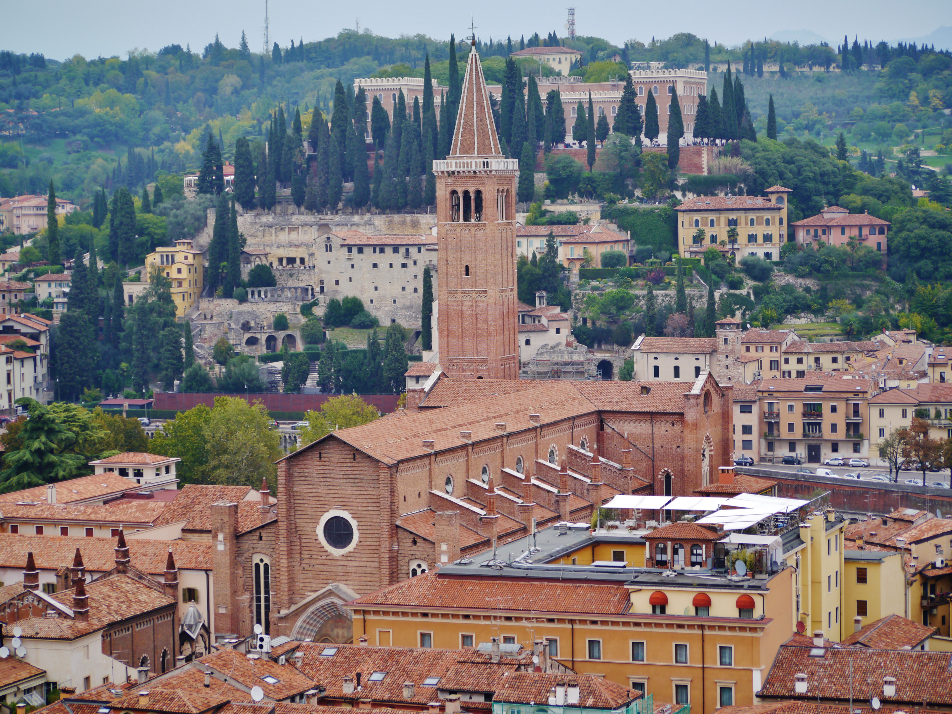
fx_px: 2805
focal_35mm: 102
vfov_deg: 14.5
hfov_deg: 19.3
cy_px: 357
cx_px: 476
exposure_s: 1/250
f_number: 4.5
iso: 160
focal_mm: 51
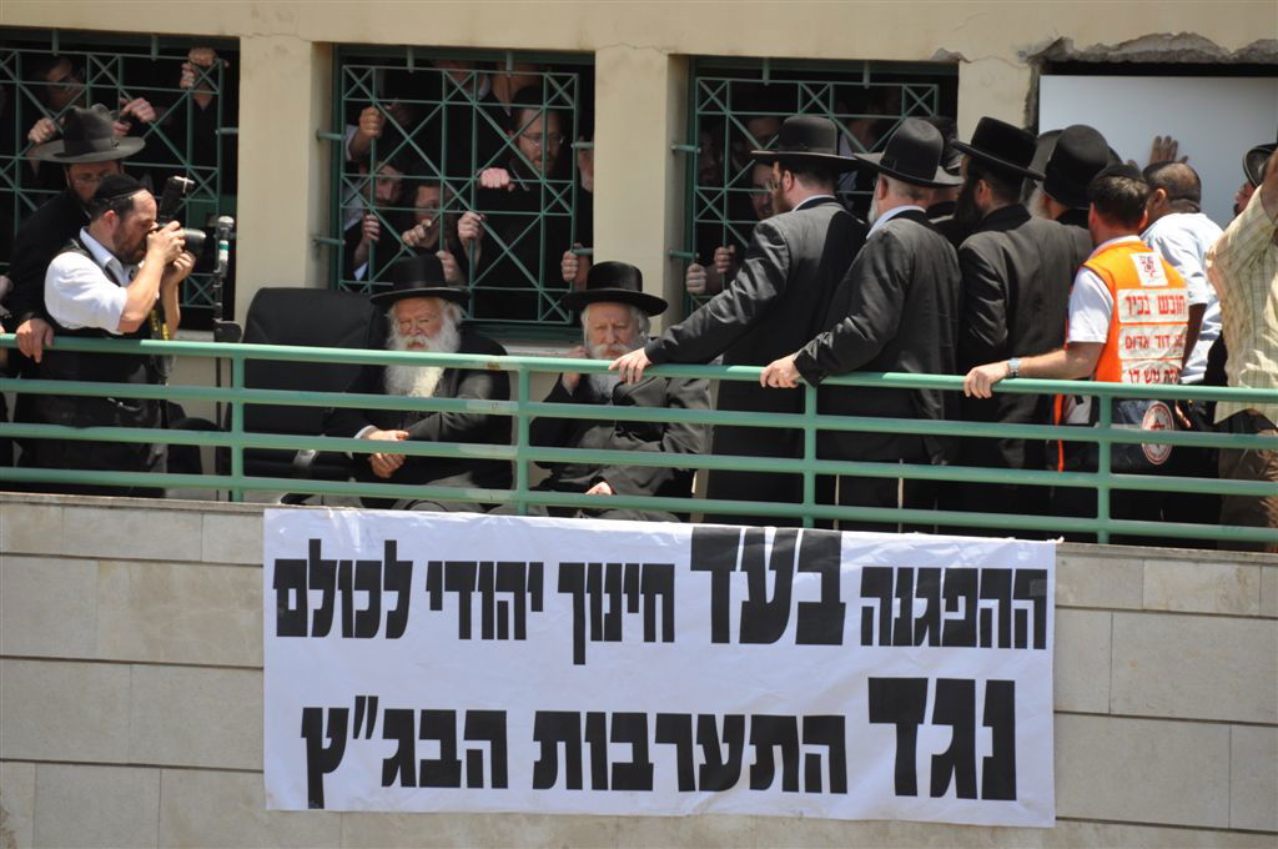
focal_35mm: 300
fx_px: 10636
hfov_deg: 6.9
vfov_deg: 4.6
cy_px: 424
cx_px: 639
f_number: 5.6
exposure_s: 1/500
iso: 250
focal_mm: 200
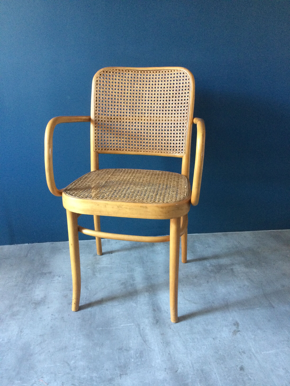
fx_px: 324
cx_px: 145
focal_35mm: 29
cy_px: 193
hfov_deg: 48.2
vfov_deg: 61.7
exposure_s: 1/20
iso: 250
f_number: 2.2
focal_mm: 4.15
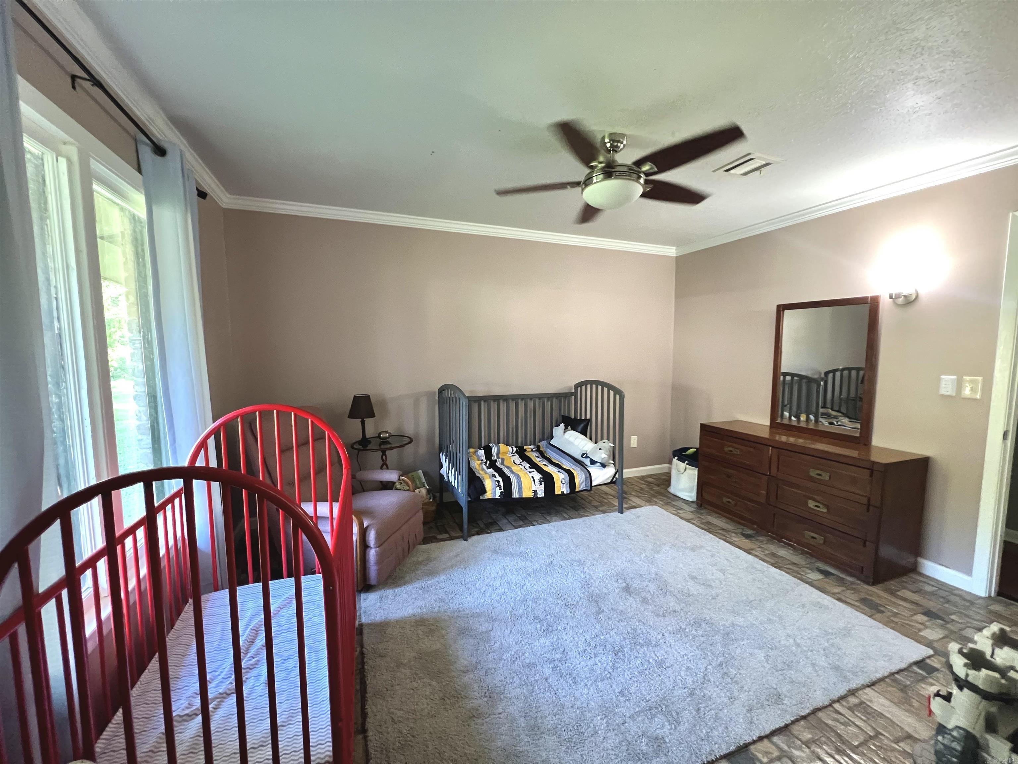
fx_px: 382
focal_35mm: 13
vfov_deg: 89.9
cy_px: 382
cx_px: 509
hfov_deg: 106.2
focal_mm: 1.57
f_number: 1.8
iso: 640
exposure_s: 1/60
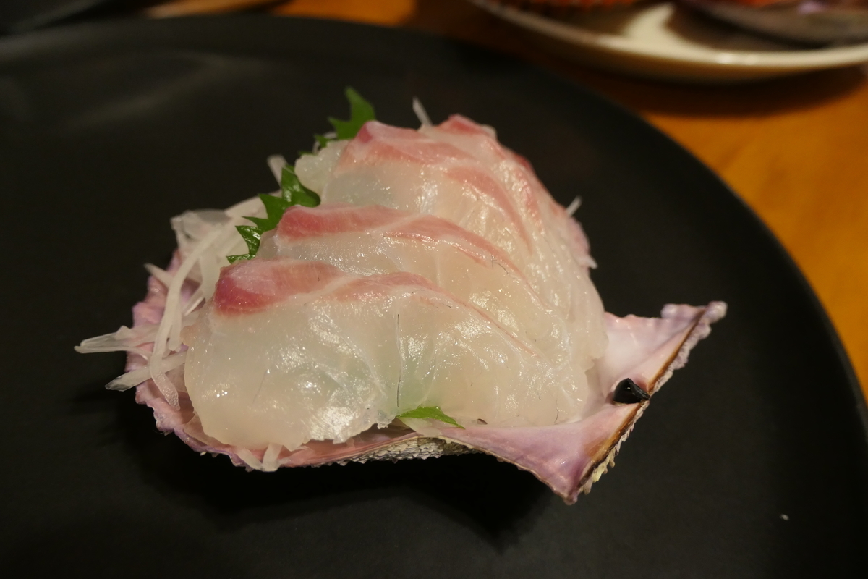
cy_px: 290
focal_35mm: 24
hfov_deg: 73.7
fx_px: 579
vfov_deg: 53.1
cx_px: 434
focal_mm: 8.8
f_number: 3.3
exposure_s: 1/60
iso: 800
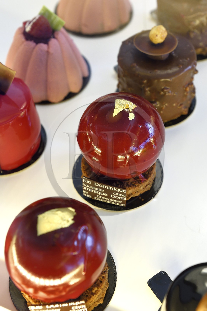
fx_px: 484
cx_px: 104
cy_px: 156
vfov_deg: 35.7
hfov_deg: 24.2
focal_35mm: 56
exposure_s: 1/60
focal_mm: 56
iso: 1600
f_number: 7.1
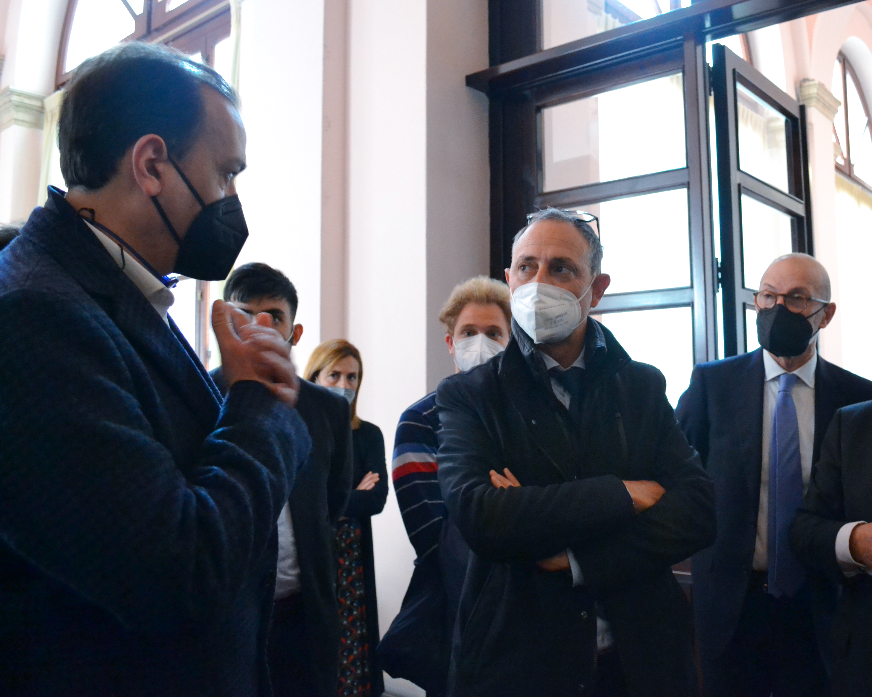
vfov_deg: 47.1
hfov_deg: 56.7
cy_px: 343
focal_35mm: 31
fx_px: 800
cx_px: 531
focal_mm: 18
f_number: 3.5
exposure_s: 1/100
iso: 3200
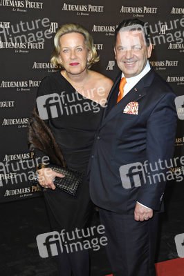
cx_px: 92
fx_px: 445
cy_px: 138
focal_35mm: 58
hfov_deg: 23.3
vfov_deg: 34.5
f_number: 6.3
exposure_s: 1/160
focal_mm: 58
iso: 640
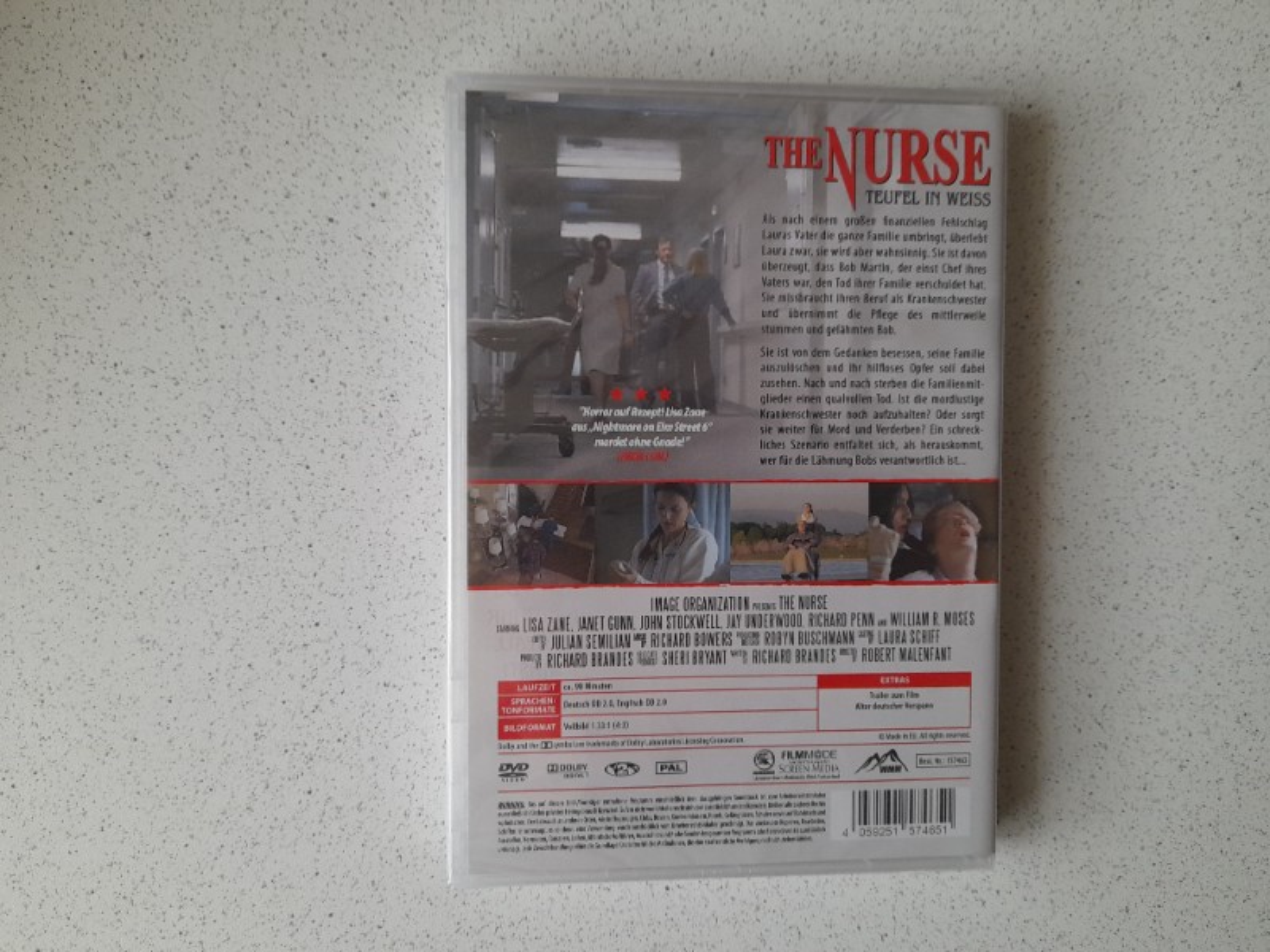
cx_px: 635
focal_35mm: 25
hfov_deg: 69.4
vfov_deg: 54.9
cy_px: 476
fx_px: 917
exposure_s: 1/50
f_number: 2
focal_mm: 4.6
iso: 100
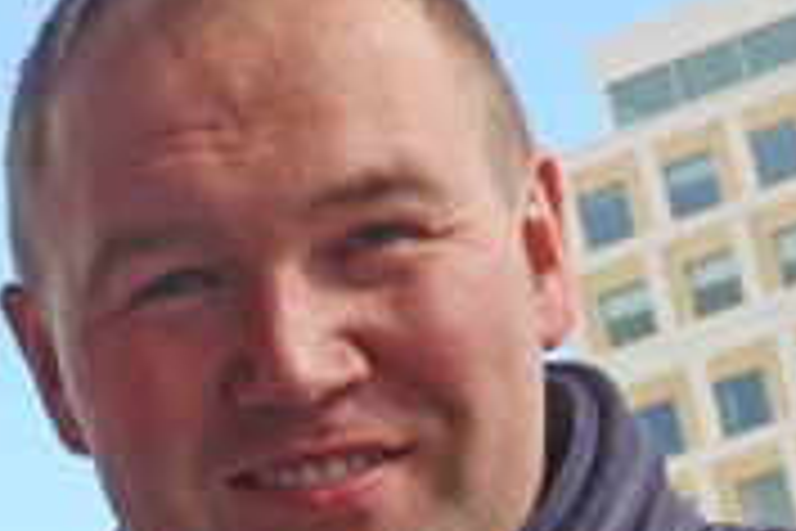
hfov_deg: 8.7
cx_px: -265
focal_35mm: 232
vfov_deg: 5.9
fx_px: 5129
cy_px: 814
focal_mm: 21.12
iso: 320
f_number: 6.3
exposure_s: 1/400
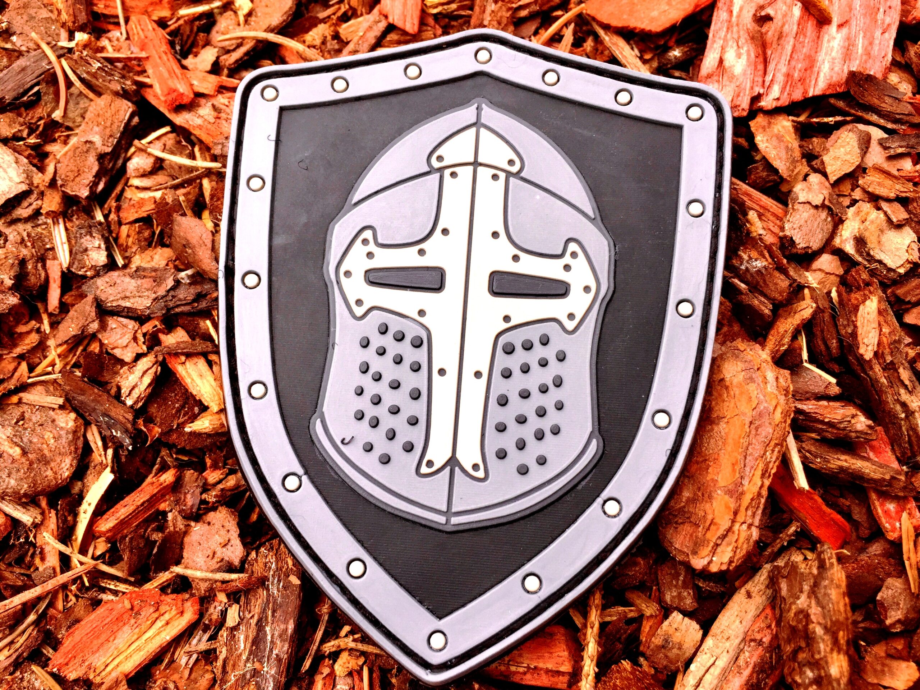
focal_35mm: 29
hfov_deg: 61.7
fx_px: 771
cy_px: 345
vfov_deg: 48.2
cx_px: 460
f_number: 2.2
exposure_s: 1/476
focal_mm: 4.15
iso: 32
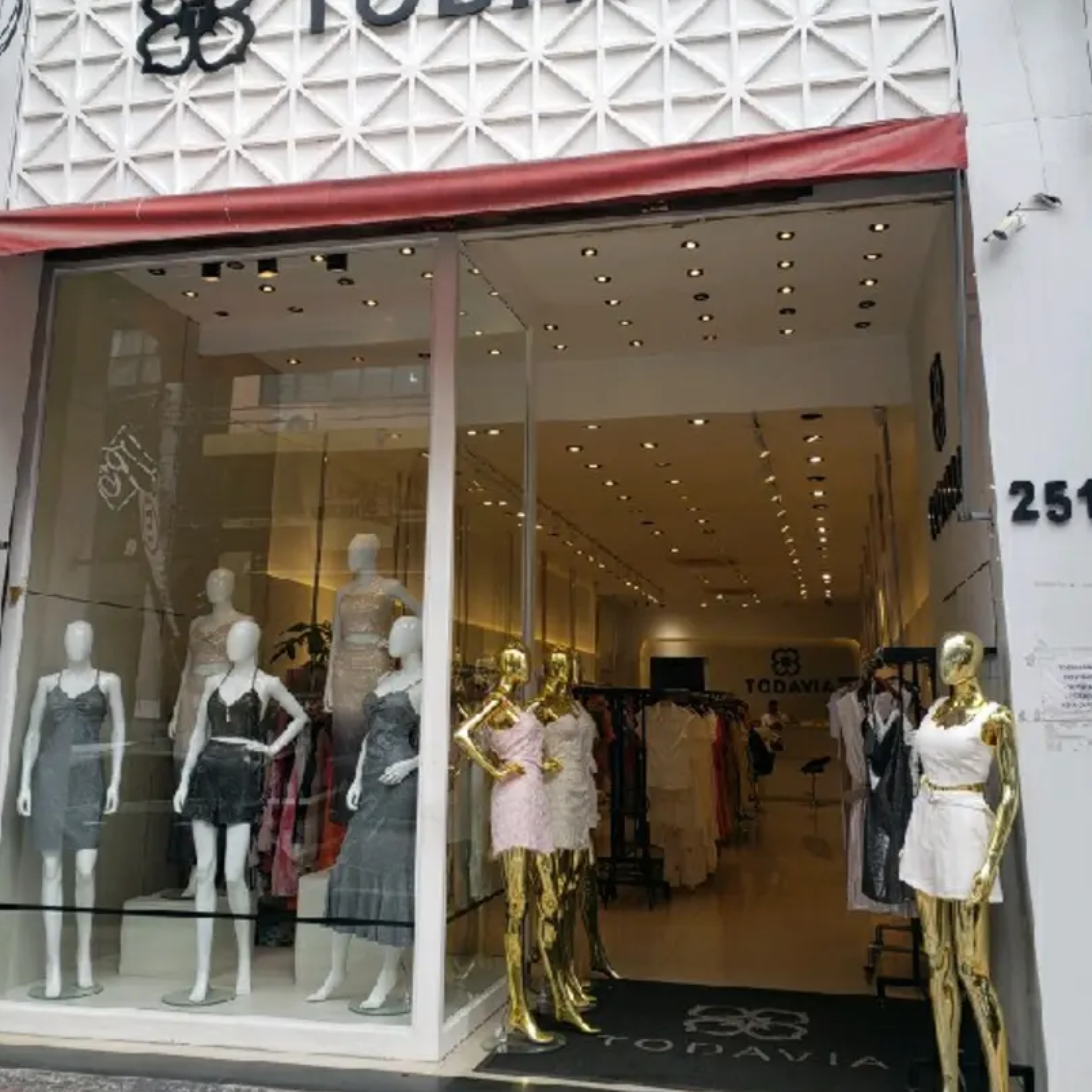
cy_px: 432
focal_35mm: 33
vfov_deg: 49.4
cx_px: 532
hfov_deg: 49.7
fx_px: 1178
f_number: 2.4
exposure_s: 1/357
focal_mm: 4.3
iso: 50
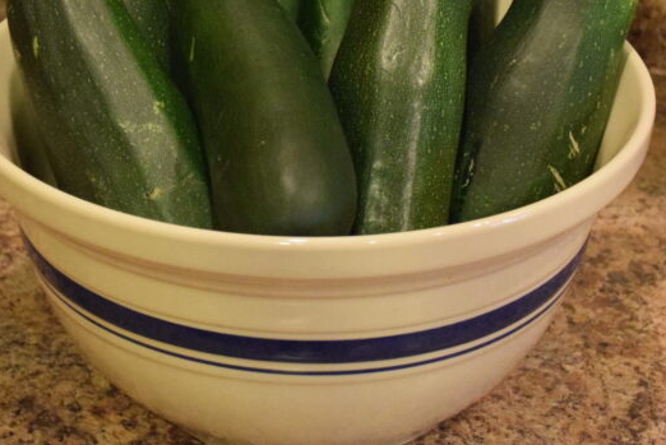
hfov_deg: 19.8
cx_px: 361
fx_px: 1907
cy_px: 48
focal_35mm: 103
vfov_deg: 13.2
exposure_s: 1/60
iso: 6400
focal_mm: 35
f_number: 5
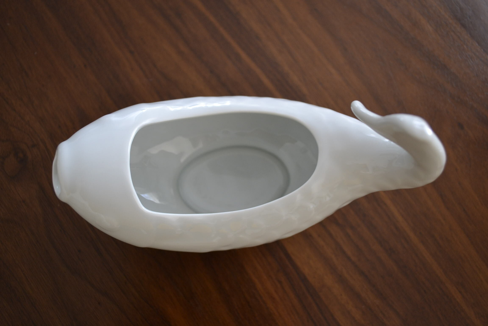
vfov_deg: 43.6
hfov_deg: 61.9
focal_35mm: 30
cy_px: 163
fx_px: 407
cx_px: 244
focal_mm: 20
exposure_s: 1/60
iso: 640
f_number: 3.8
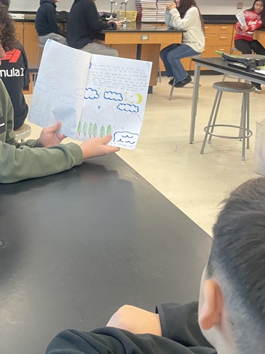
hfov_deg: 31.4
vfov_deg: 41.2
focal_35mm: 46
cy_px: 165
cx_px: 98
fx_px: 470
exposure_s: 1/60
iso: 200
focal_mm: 4.2
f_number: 1.6
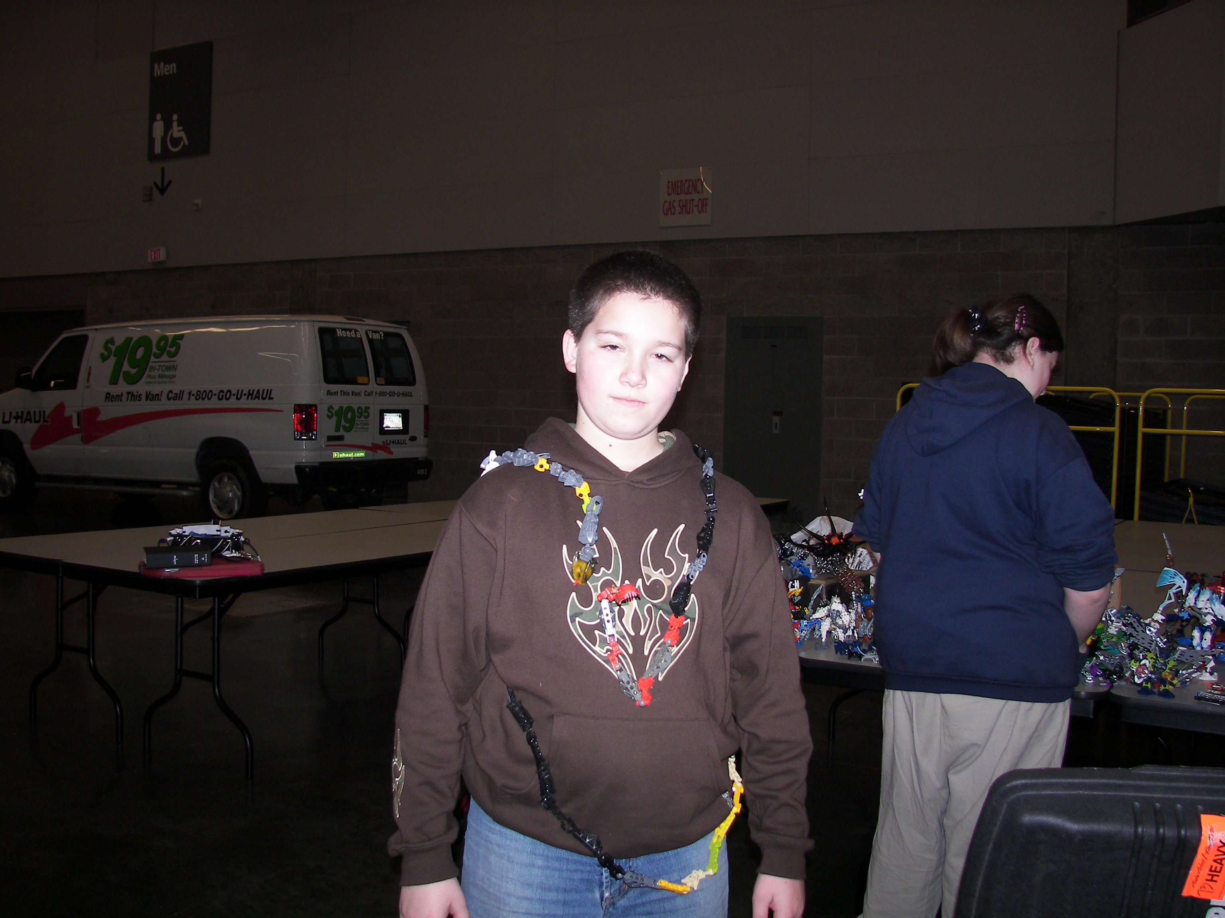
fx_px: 1274
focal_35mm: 36
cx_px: 612
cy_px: 459
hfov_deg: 51.4
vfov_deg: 39.7
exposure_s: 1/30
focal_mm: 6
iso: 64
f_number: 2.8
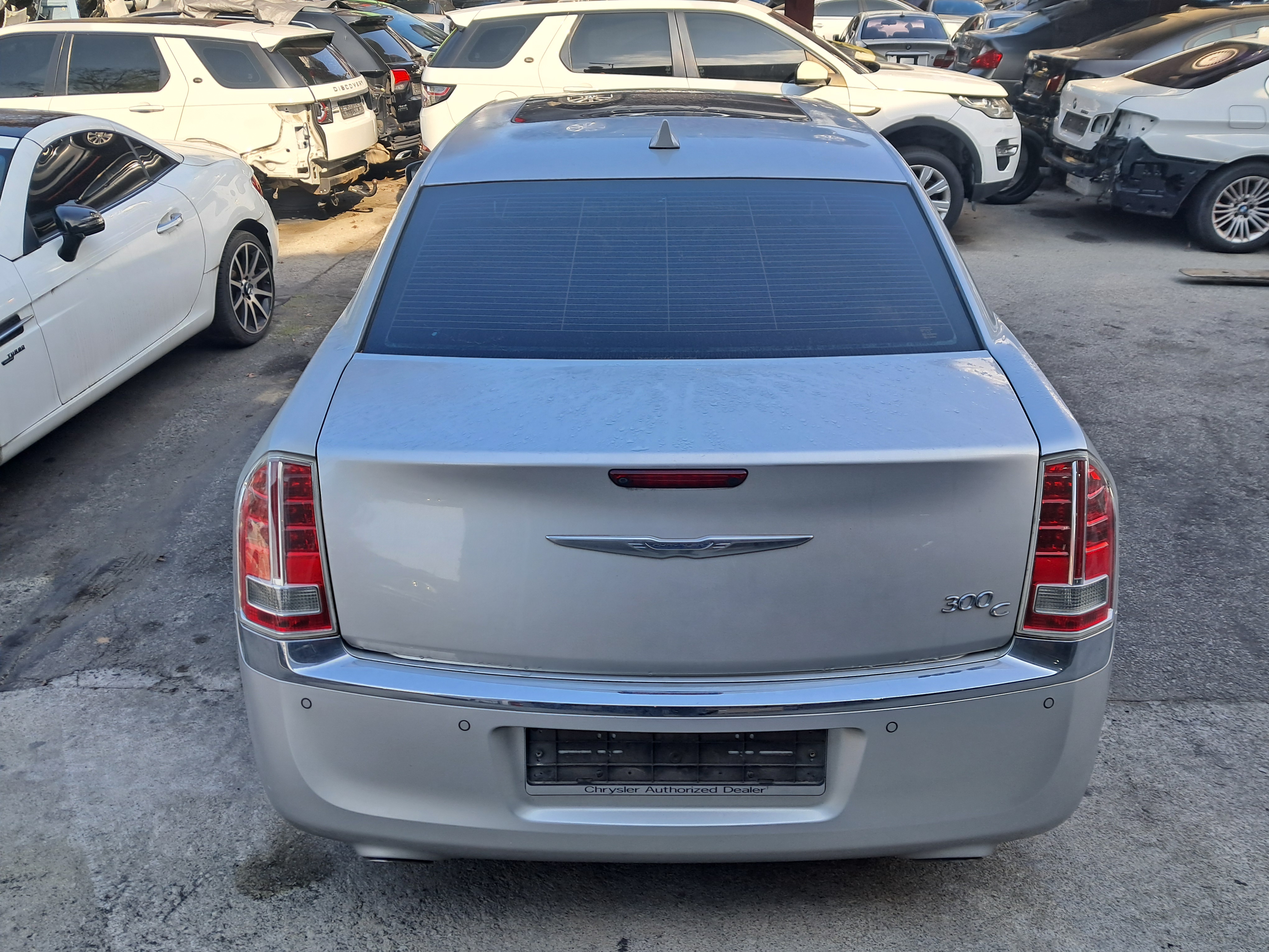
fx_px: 990
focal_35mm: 27
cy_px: 476
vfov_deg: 51.4
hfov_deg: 65.3
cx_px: 634
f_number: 1.8
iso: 50
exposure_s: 1/198
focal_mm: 4
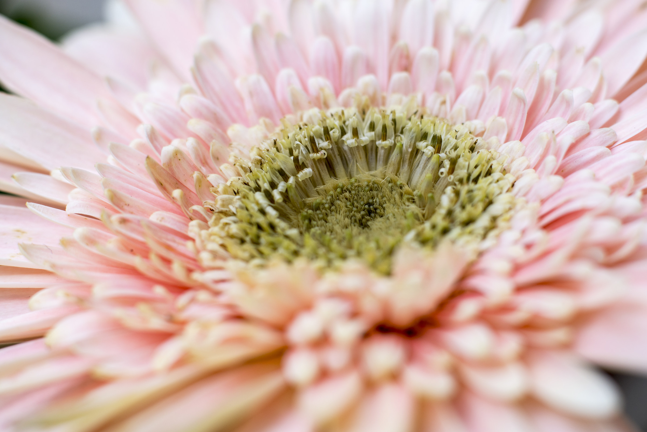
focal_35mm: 75
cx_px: 324
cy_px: 216
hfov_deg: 27.0
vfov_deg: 18.2
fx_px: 1348
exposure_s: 1/400
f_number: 5.6
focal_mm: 50
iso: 320
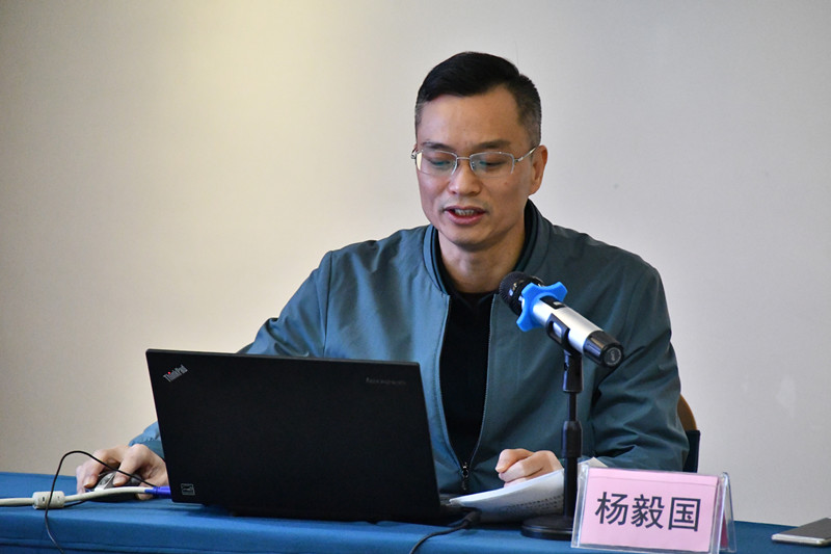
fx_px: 6923
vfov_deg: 4.6
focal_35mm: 300
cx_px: 416
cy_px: 277
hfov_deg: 6.9
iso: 11400
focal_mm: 200
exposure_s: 1/320
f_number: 5.6
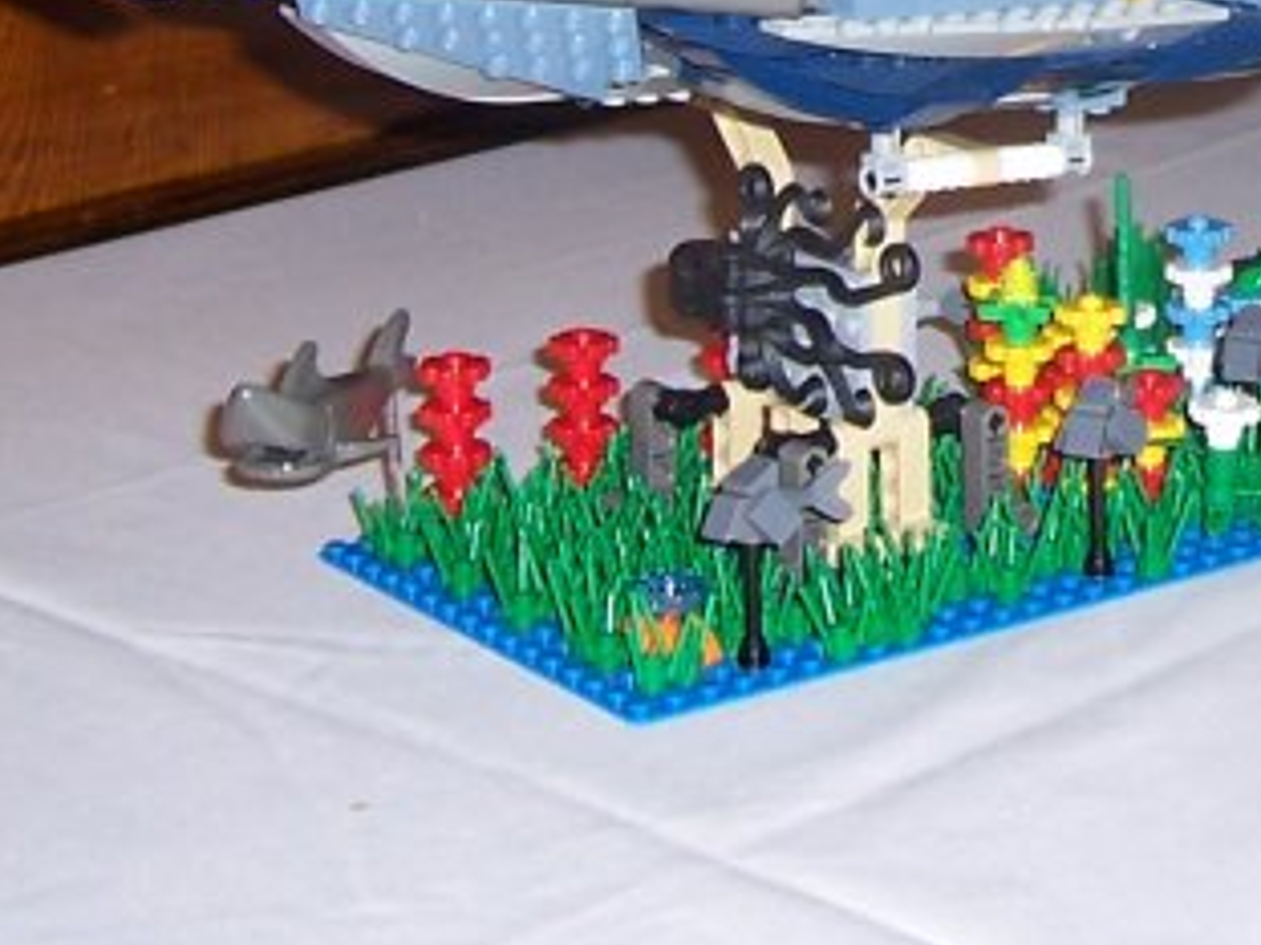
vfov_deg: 12.7
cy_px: -373
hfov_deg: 17.1
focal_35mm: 112
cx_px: 1322
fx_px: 4078
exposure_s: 1/60
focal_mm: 5.6
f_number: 2.7
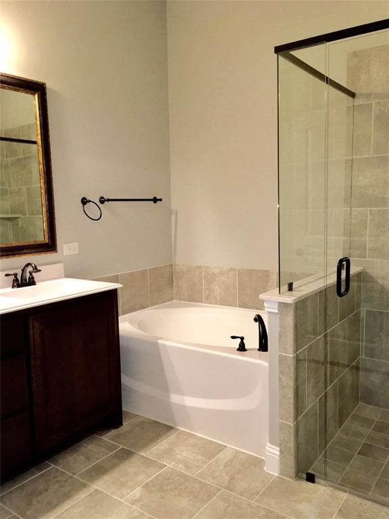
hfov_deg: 48.2
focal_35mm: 29
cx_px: 194
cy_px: 260
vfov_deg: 61.7
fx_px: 435
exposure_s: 1/30
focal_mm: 4.15
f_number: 2.2
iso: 100
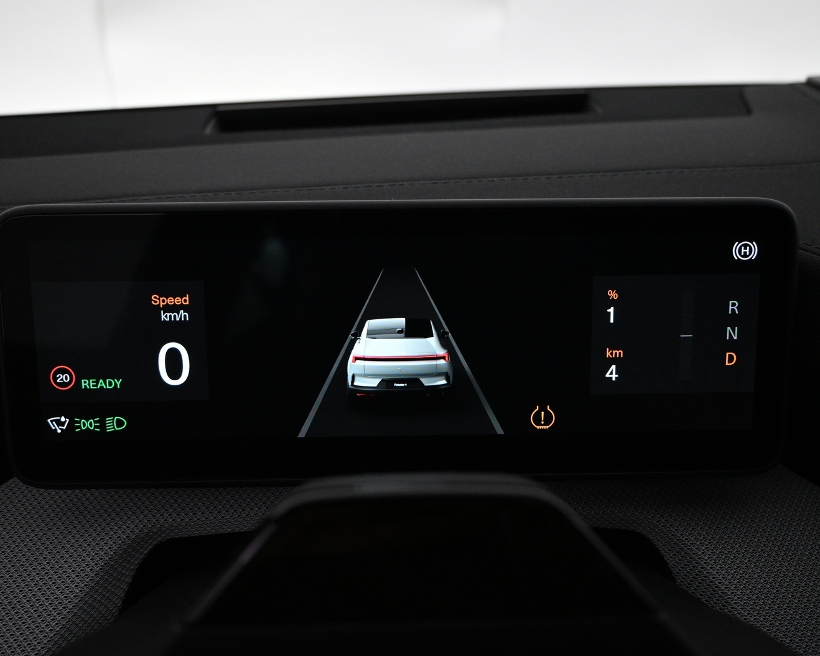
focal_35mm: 30
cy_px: 327
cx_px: 413
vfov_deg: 48.1
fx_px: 735
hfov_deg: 58.3
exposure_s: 1/125
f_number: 3.5
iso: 1600
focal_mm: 17.5
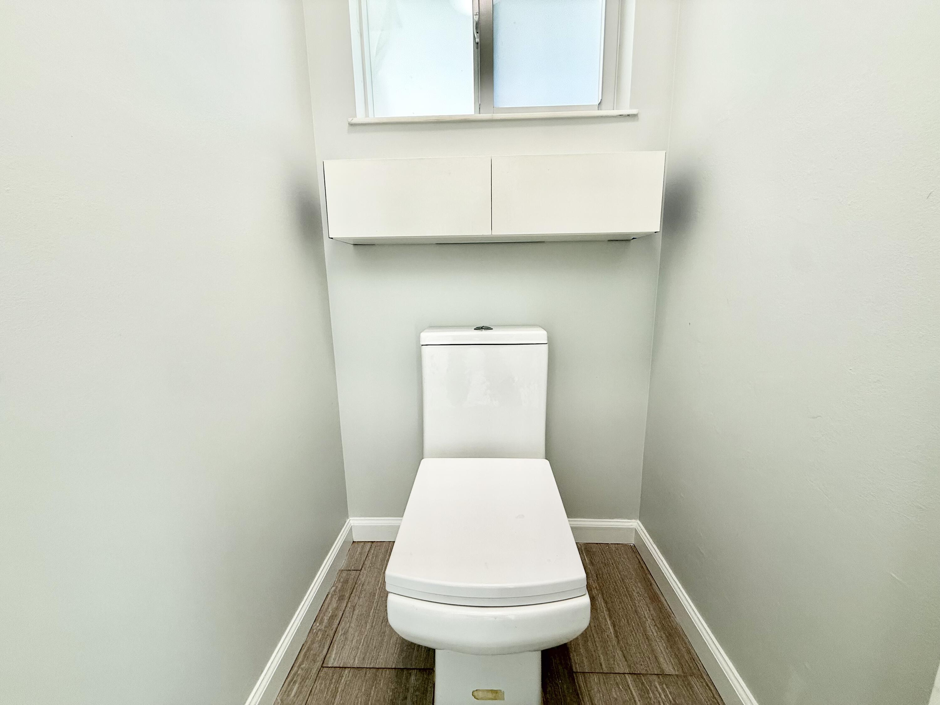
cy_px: 352
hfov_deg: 102.1
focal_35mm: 14
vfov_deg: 85.7
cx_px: 470
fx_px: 380
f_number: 2.2
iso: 80
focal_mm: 2.22
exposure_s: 1/120
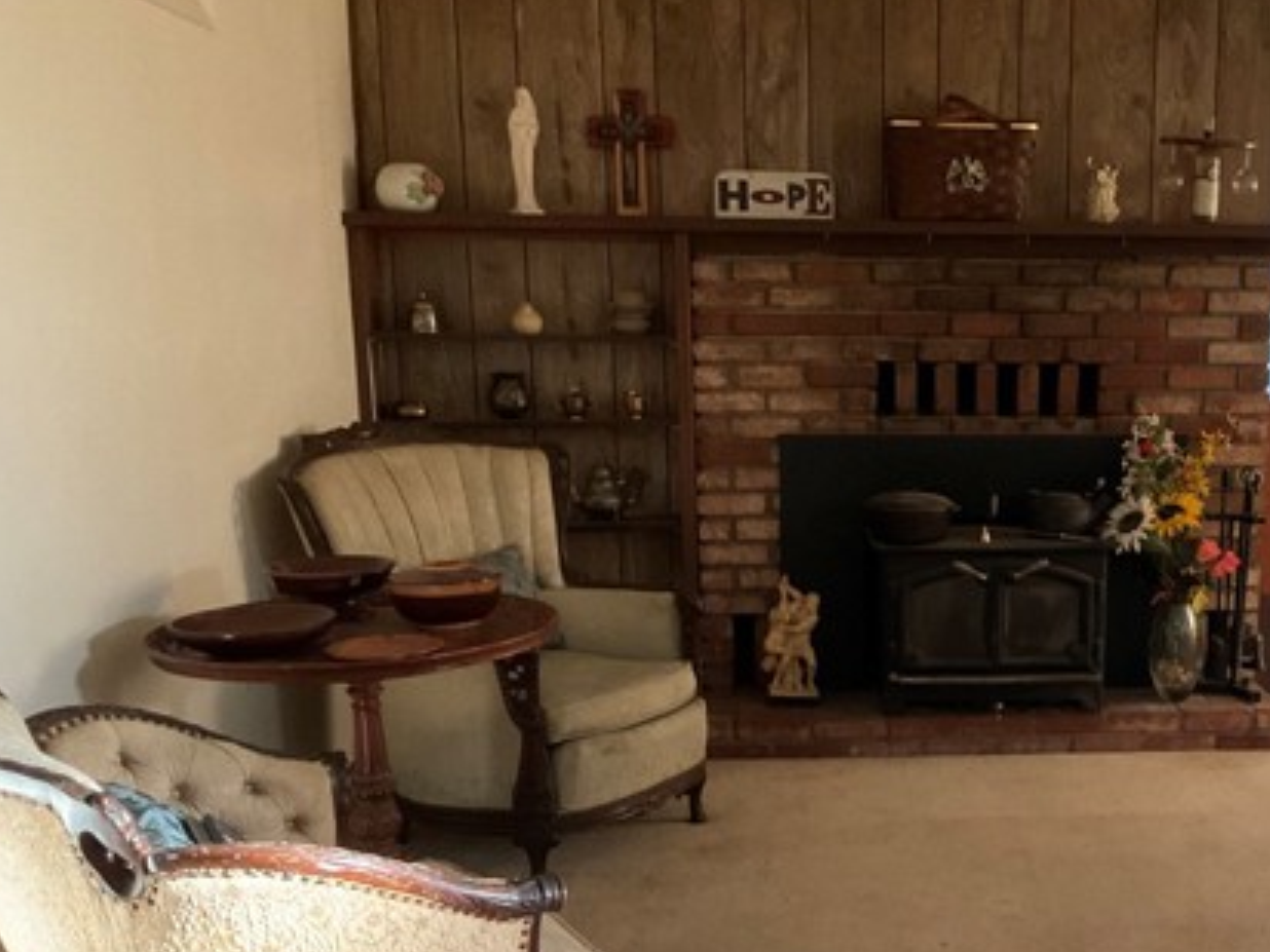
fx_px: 1651
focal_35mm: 45
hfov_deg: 41.0
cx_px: 937
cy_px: 647
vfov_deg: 31.9
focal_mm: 3
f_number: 1.8
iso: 320
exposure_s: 1/30
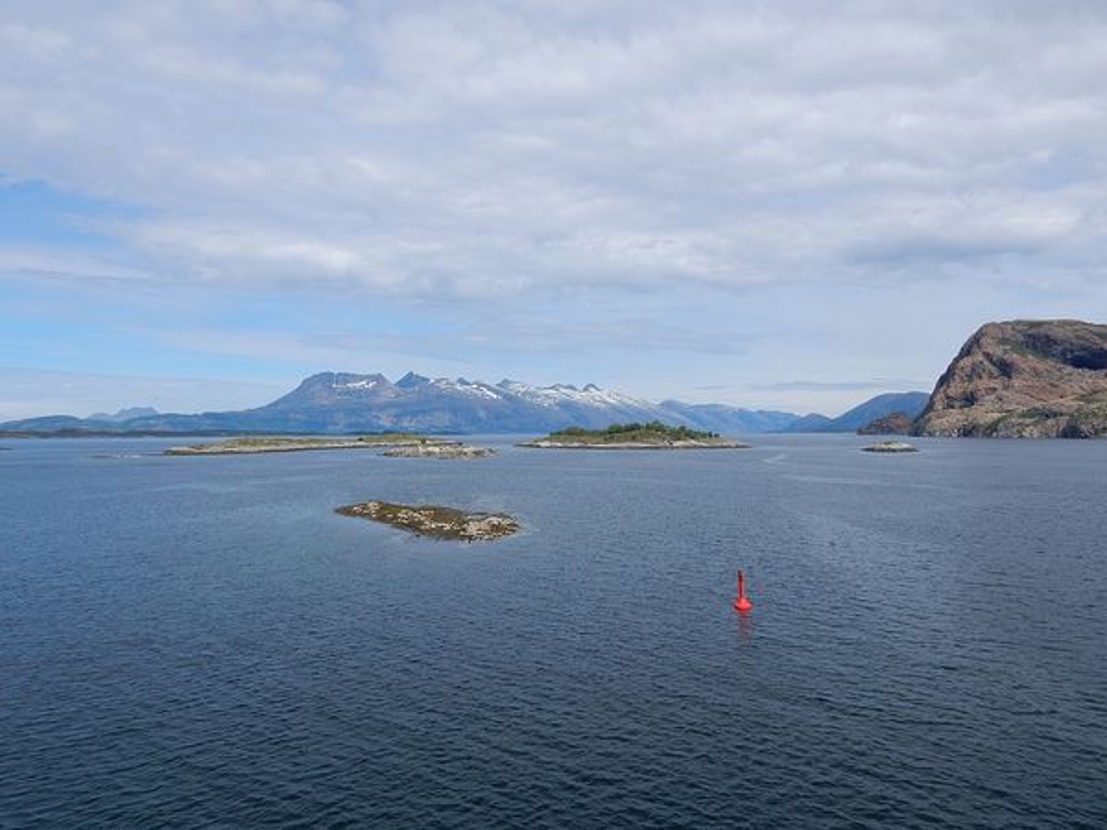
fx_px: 799
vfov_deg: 54.9
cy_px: 415
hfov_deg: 69.4
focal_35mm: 25
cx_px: 554
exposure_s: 1/1600
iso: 125
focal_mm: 4.5
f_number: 3.7
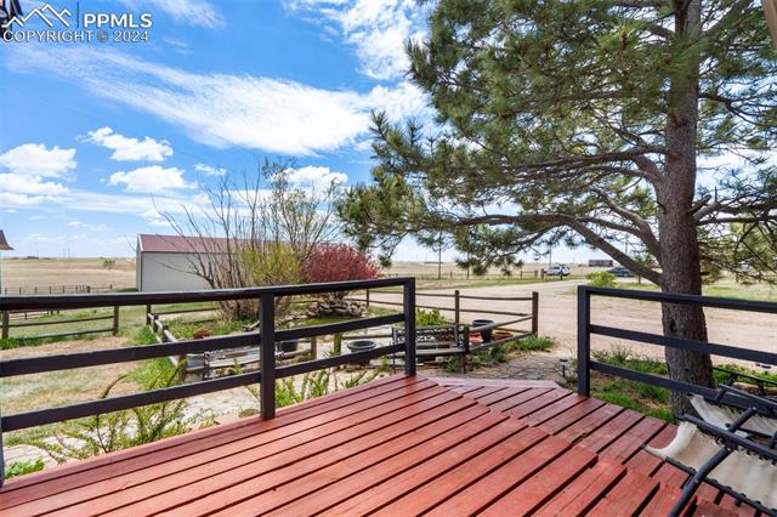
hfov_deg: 96.8
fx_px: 345
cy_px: 258
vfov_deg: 73.7
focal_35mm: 16
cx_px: 388
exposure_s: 1/320
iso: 250
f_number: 7.1
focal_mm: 16
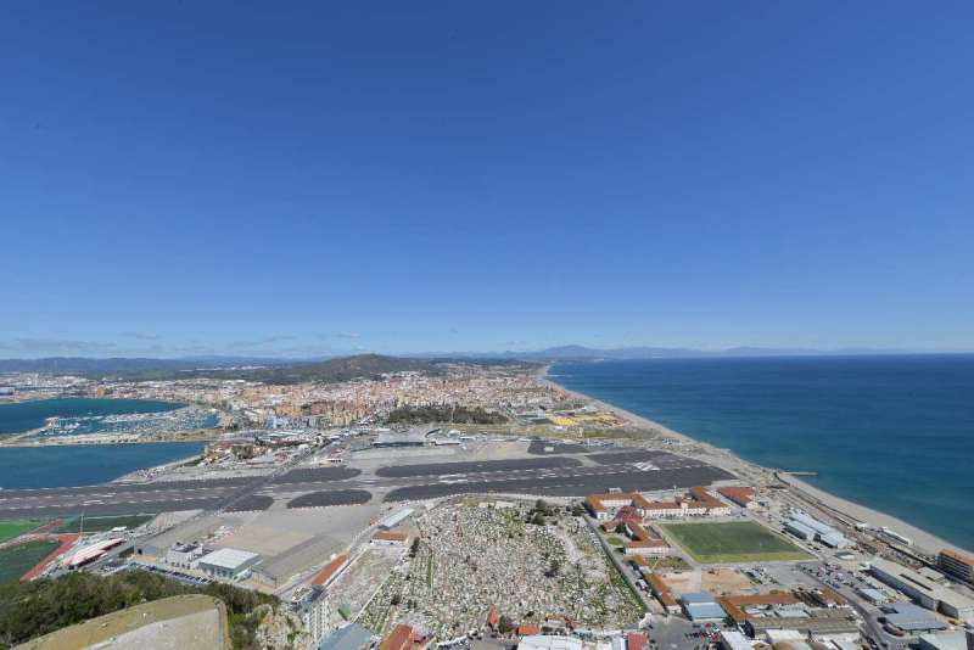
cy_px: 325
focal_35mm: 14
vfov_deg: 81.3
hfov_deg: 104.2
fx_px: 379
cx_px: 487
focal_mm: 14
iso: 160
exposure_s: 1/125
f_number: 16
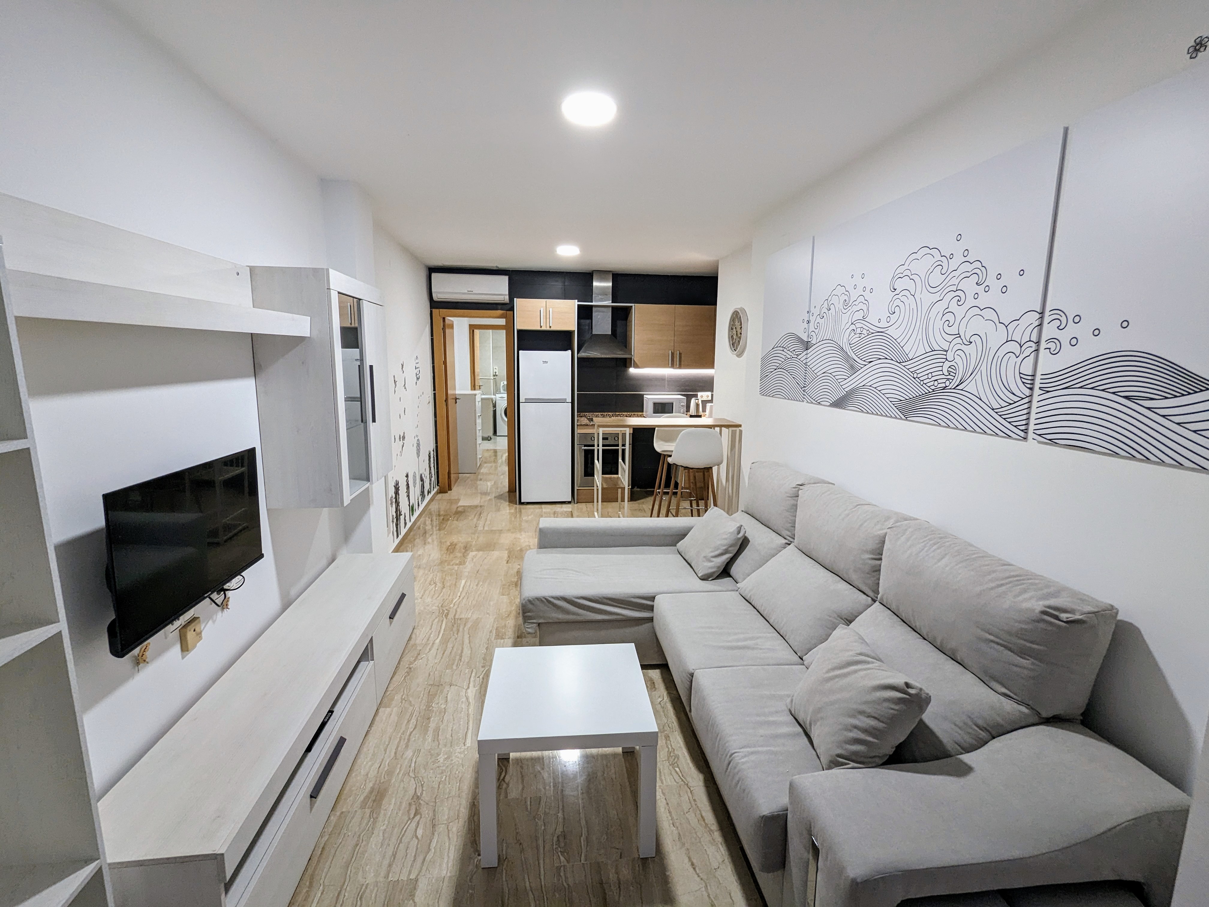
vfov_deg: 78.1
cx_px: 604
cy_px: 454
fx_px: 559
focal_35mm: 16
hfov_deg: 94.5
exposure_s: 1/50
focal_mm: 2.35
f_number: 2.2
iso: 227
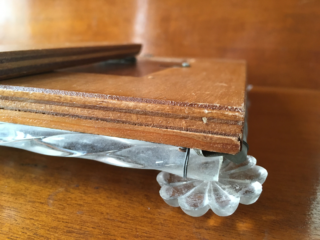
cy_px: 120
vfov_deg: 48.2
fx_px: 268
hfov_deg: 61.7
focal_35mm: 29
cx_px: 160
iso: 200
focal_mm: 4.15
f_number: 2.2
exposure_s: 1/33
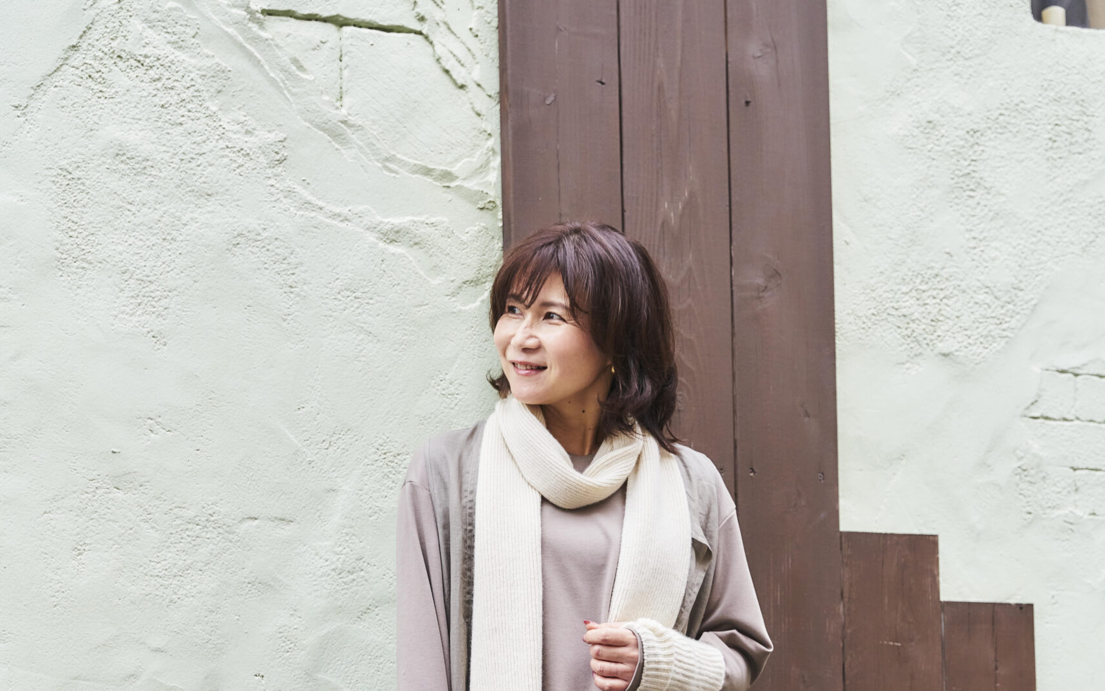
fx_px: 2282
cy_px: 726
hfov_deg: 27.2
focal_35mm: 76
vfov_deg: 16.8
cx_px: 552
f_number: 4.5
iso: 640
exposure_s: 1/160
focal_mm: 49.5
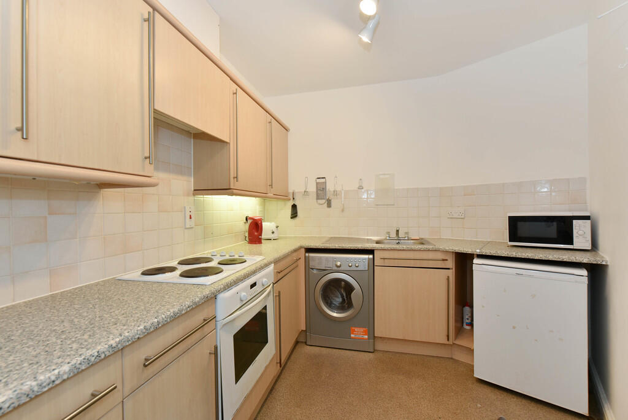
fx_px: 244
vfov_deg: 81.3
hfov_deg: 104.2
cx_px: 314
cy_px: 210
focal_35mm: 14
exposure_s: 1/25
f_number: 8
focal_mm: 14
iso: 200
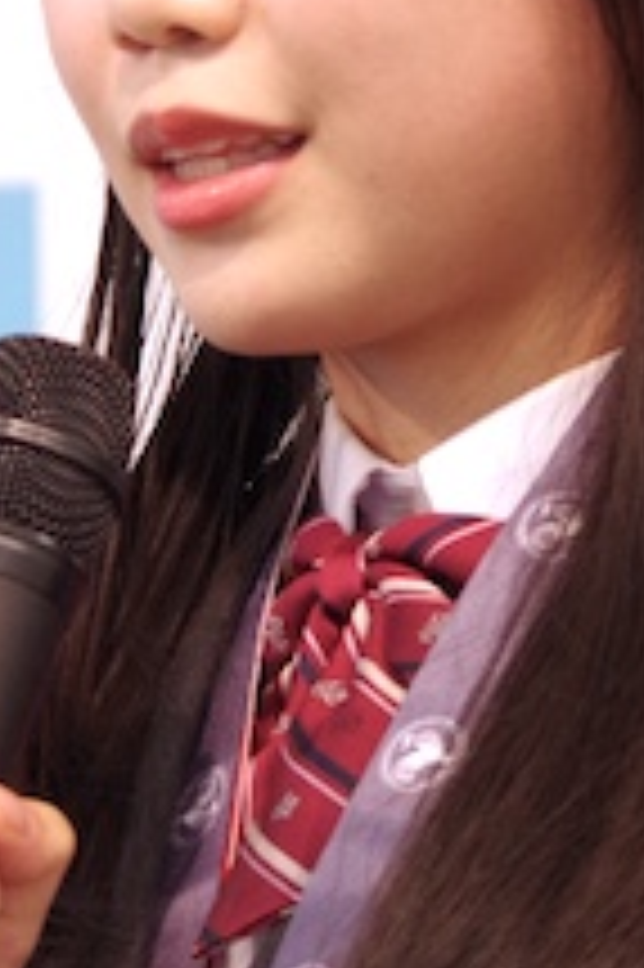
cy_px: 711
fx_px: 17925
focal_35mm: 667
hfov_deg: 2.1
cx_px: 315
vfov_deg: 3.1
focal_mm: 135
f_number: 5.6
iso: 800
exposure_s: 1/30
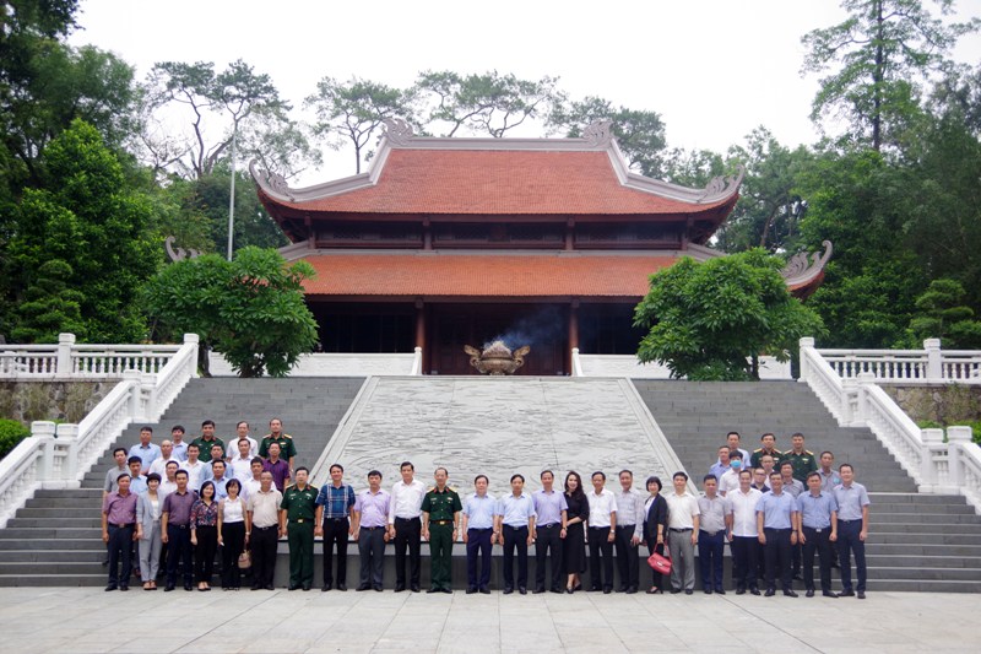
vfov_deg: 36.9
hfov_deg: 53.1
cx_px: 490
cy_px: 327
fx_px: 981
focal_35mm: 36
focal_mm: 24
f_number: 4.5
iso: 200
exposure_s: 1/320
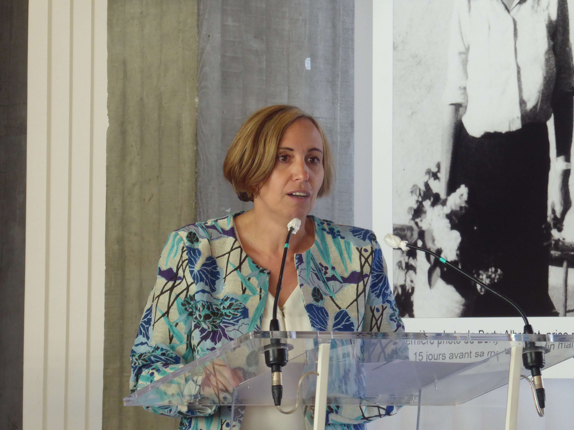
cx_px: 287
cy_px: 215
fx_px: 3830
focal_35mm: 231
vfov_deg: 6.4
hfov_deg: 8.6
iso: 400
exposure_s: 1/40
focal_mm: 41.4
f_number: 7.1
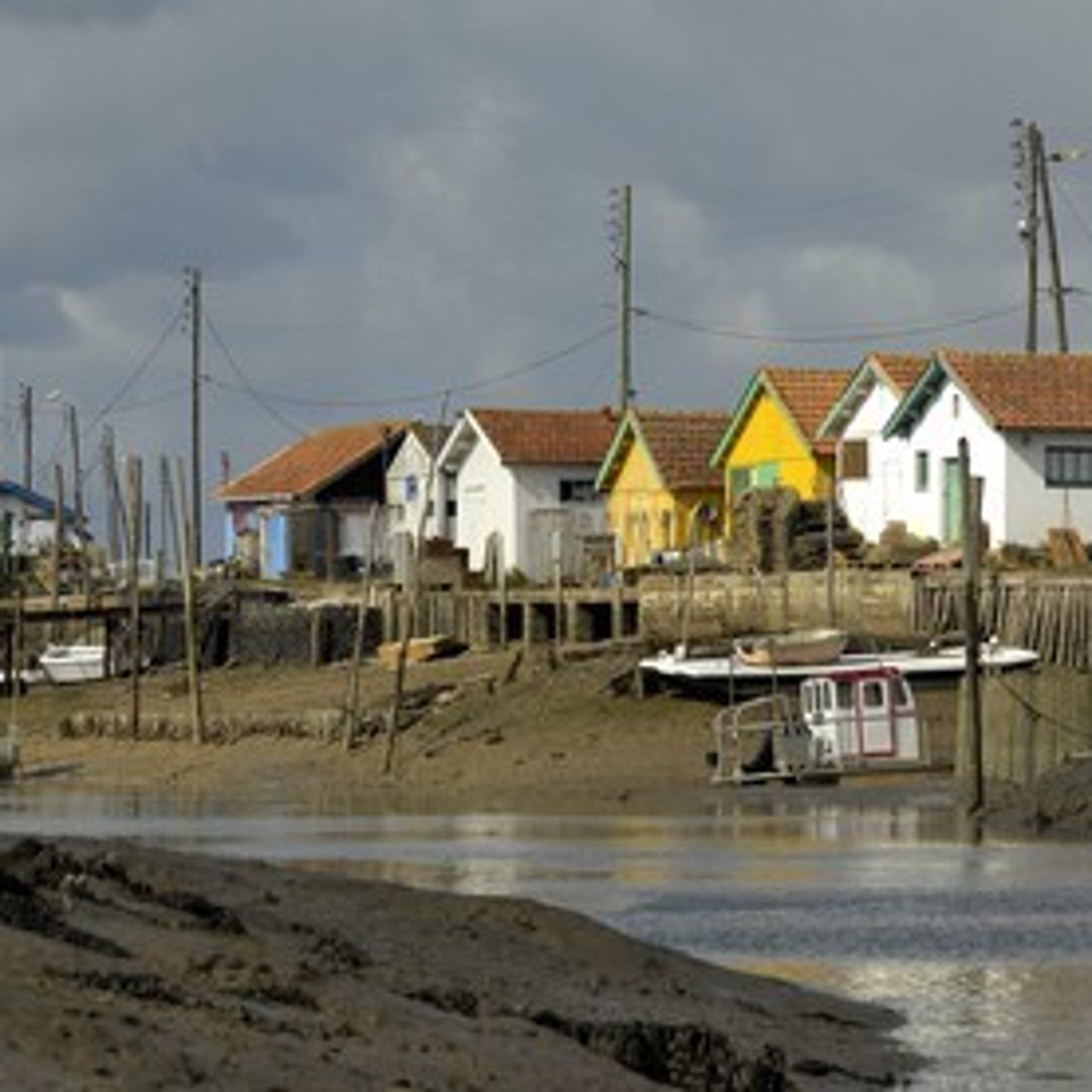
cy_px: 548
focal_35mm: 242
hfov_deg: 7.2
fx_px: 8624
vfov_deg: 7.2
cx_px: 609
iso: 100
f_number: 6.7
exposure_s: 1/400
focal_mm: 125
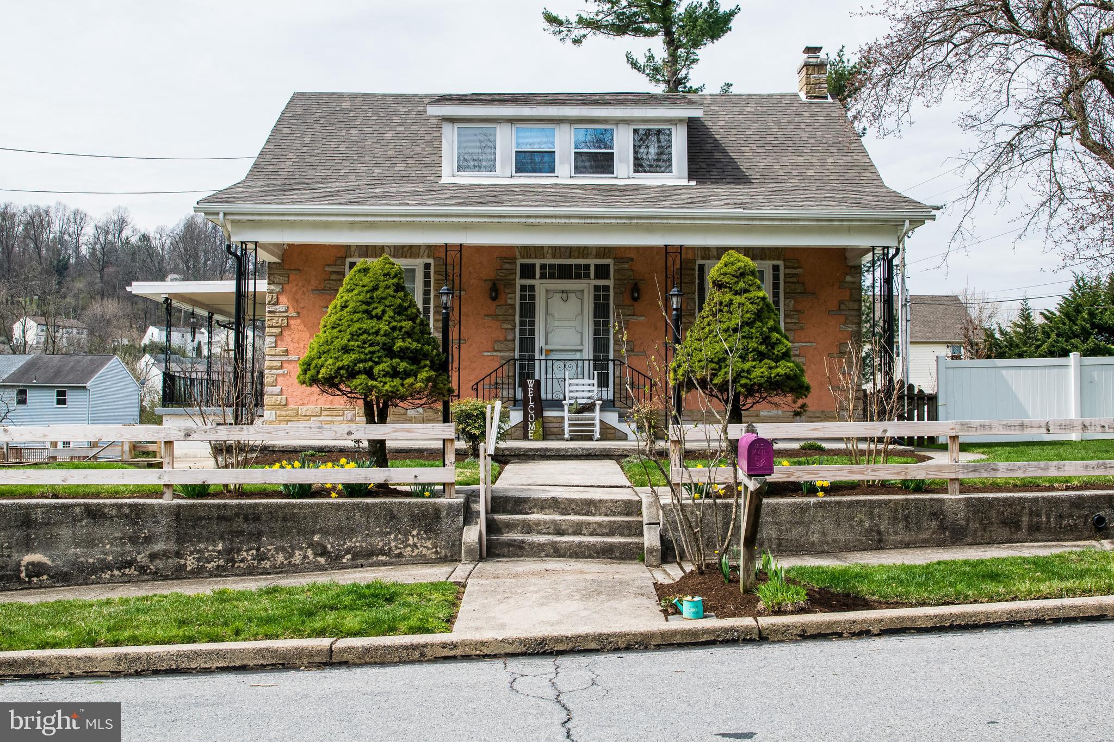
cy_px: 371
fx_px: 1114
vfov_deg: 36.9
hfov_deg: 53.1
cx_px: 557
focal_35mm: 36
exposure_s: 1/800
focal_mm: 24
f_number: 8
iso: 400
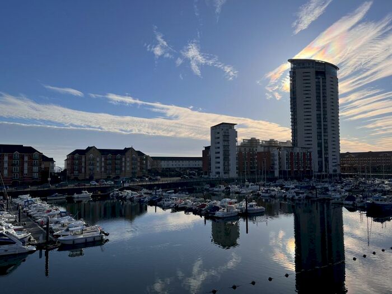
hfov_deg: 67.3
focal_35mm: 26
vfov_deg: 53.1
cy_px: 147
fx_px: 294
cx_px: 196
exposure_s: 1/9901
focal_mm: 5.1
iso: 50
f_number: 1.6
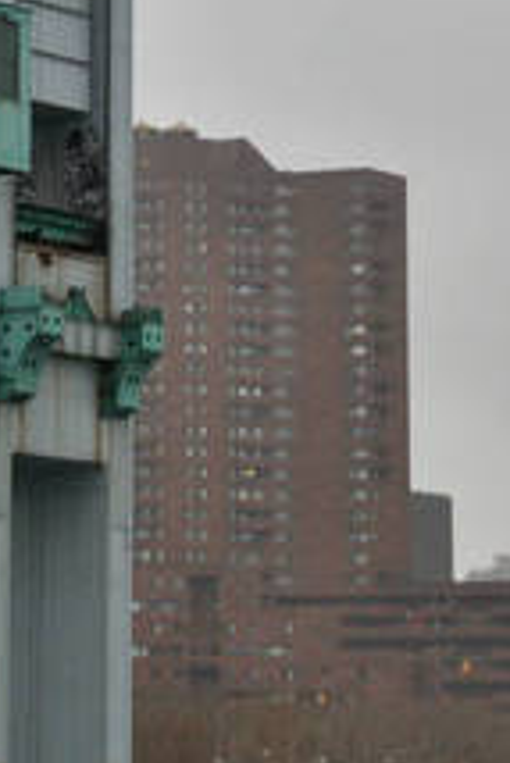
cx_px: 43
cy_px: -178
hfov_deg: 6.4
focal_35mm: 216
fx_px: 4582
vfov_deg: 9.4
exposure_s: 1/200
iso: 200
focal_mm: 44
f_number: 4.5
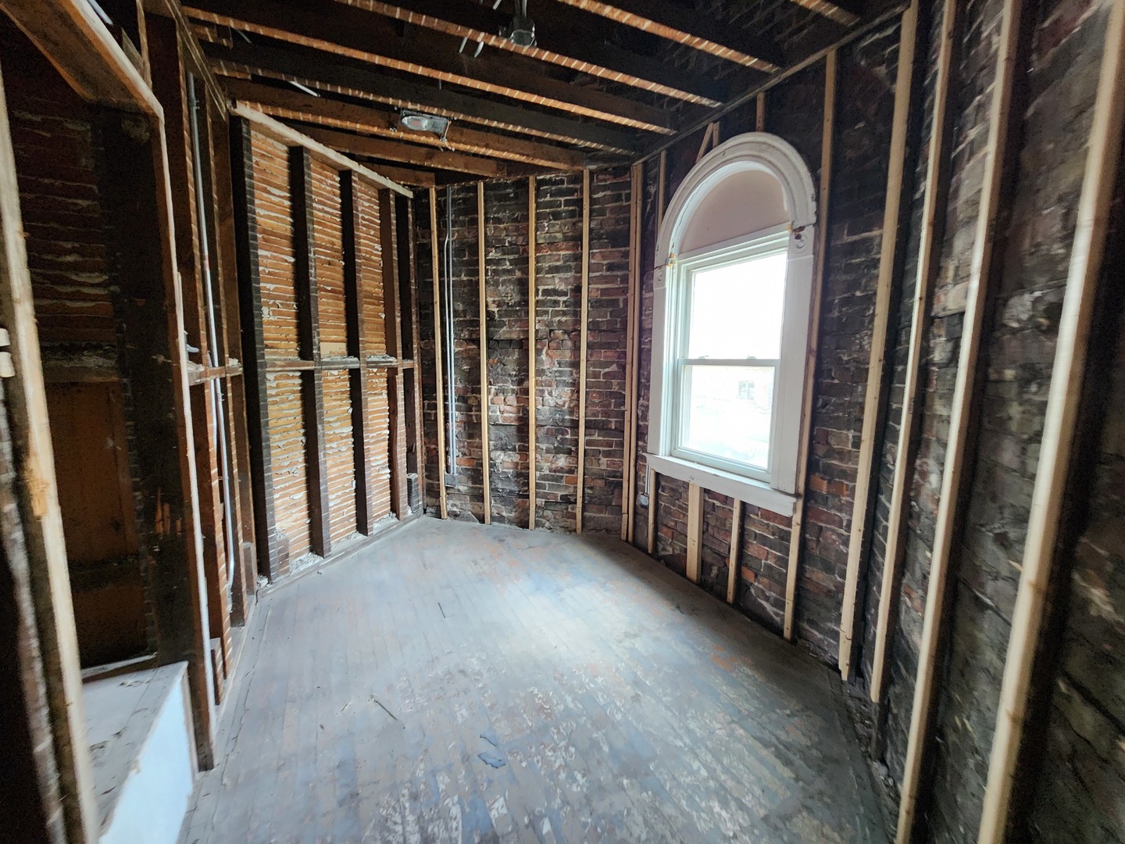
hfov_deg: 106.2
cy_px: 422
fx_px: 422
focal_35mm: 13
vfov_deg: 89.9
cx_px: 562
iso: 400
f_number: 2.2
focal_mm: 2.2
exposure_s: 1/30
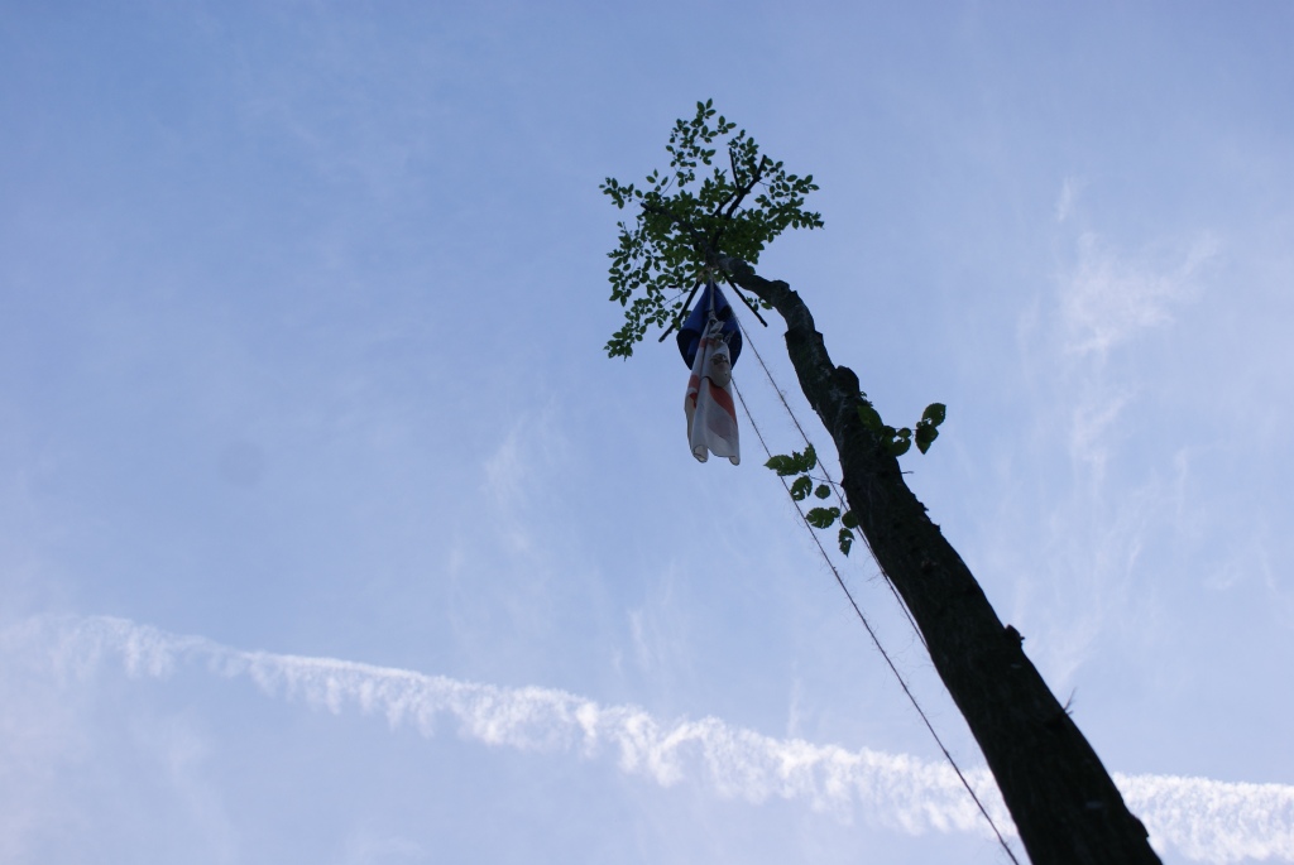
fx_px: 1403
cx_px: 647
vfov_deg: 34.3
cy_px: 432
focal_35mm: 39
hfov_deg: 49.5
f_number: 4.5
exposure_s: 1/160
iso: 100
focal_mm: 26
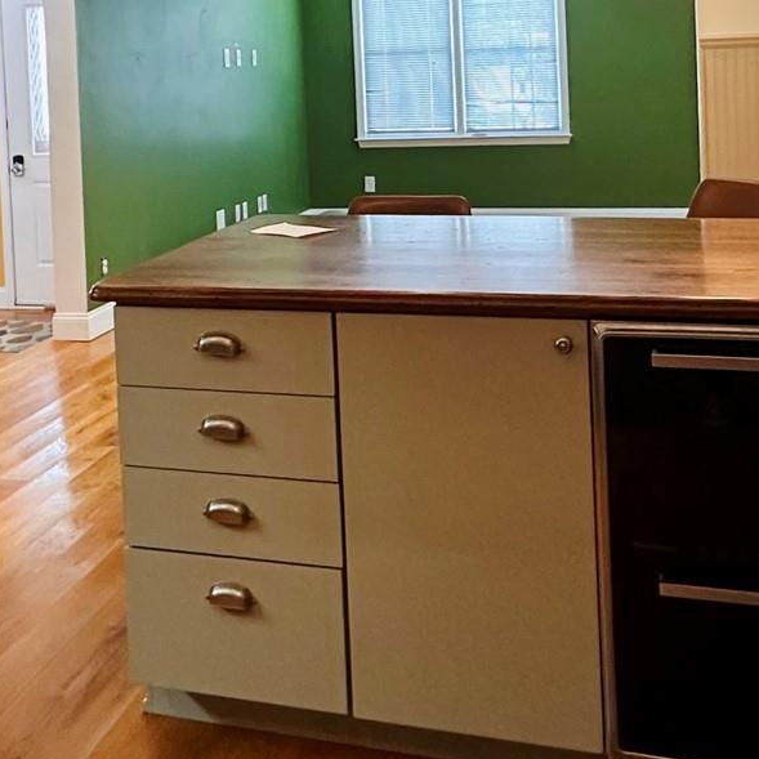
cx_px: 325
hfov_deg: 39.1
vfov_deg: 36.8
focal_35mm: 43
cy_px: 82
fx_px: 1067
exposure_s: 1/60
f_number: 2.2
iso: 250
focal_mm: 2.22
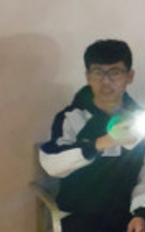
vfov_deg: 13.5
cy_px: 58
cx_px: 498
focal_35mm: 154
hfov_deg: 7.2
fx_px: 975
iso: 1862
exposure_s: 1/12
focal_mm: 4.5
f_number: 2
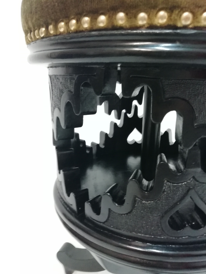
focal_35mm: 26
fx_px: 206
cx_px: 103
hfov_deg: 53.1
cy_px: 137
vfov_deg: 67.3
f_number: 2.2
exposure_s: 1/16.7
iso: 640
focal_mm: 3.46
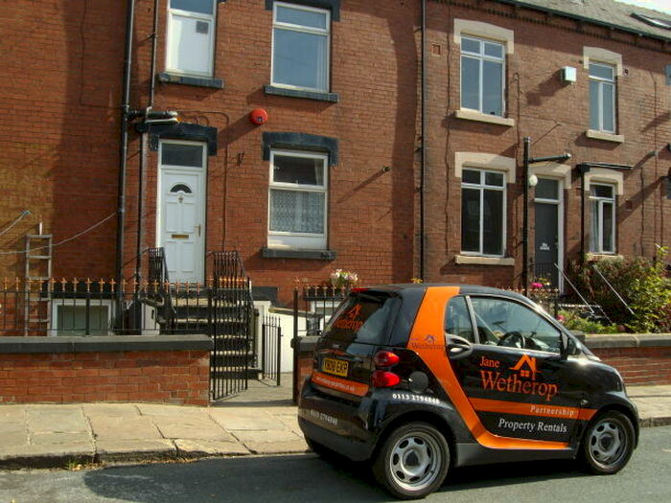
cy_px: 252
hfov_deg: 51.4
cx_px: 336
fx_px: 698
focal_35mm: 36
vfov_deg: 39.7
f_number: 4.8
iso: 80
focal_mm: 6
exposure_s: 1/250
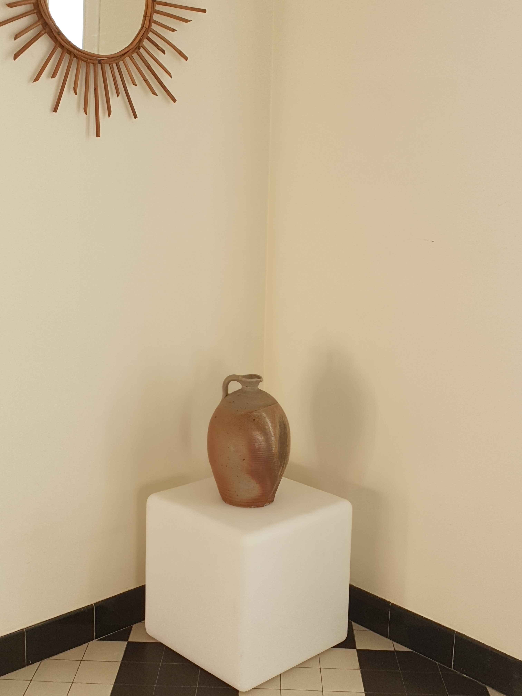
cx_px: 261
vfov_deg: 67.3
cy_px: 348
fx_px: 523
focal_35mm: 26
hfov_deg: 53.1
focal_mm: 4.32
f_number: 2.4
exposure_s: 1/120
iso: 80
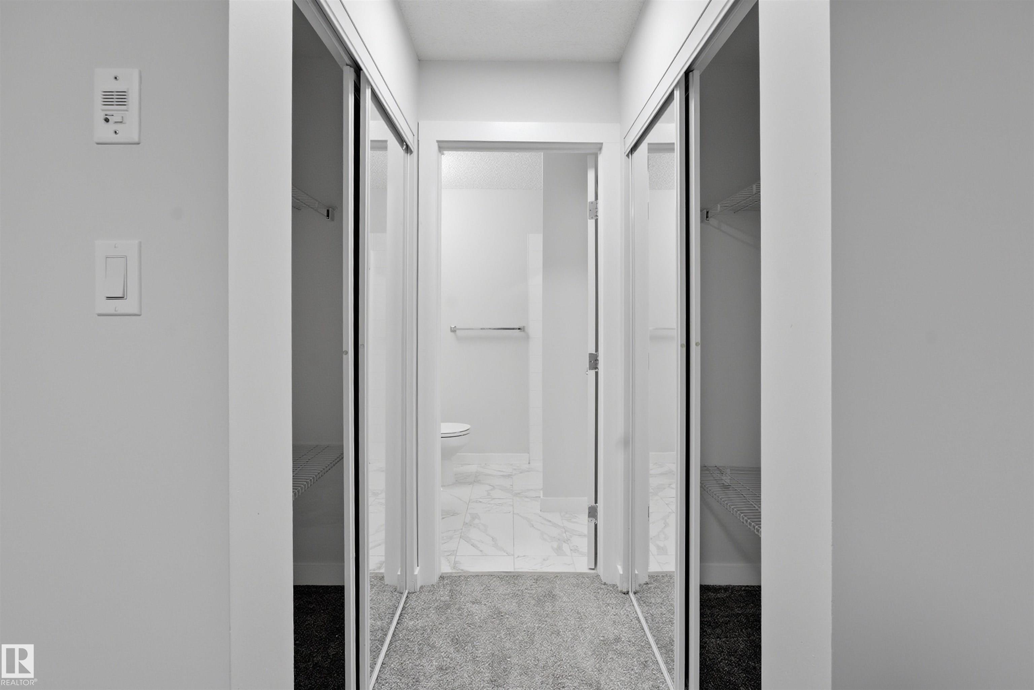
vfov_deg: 73.8
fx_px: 460
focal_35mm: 16
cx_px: 517
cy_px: 345
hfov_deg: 96.7
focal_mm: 16
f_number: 7.1
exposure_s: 1/160
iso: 400
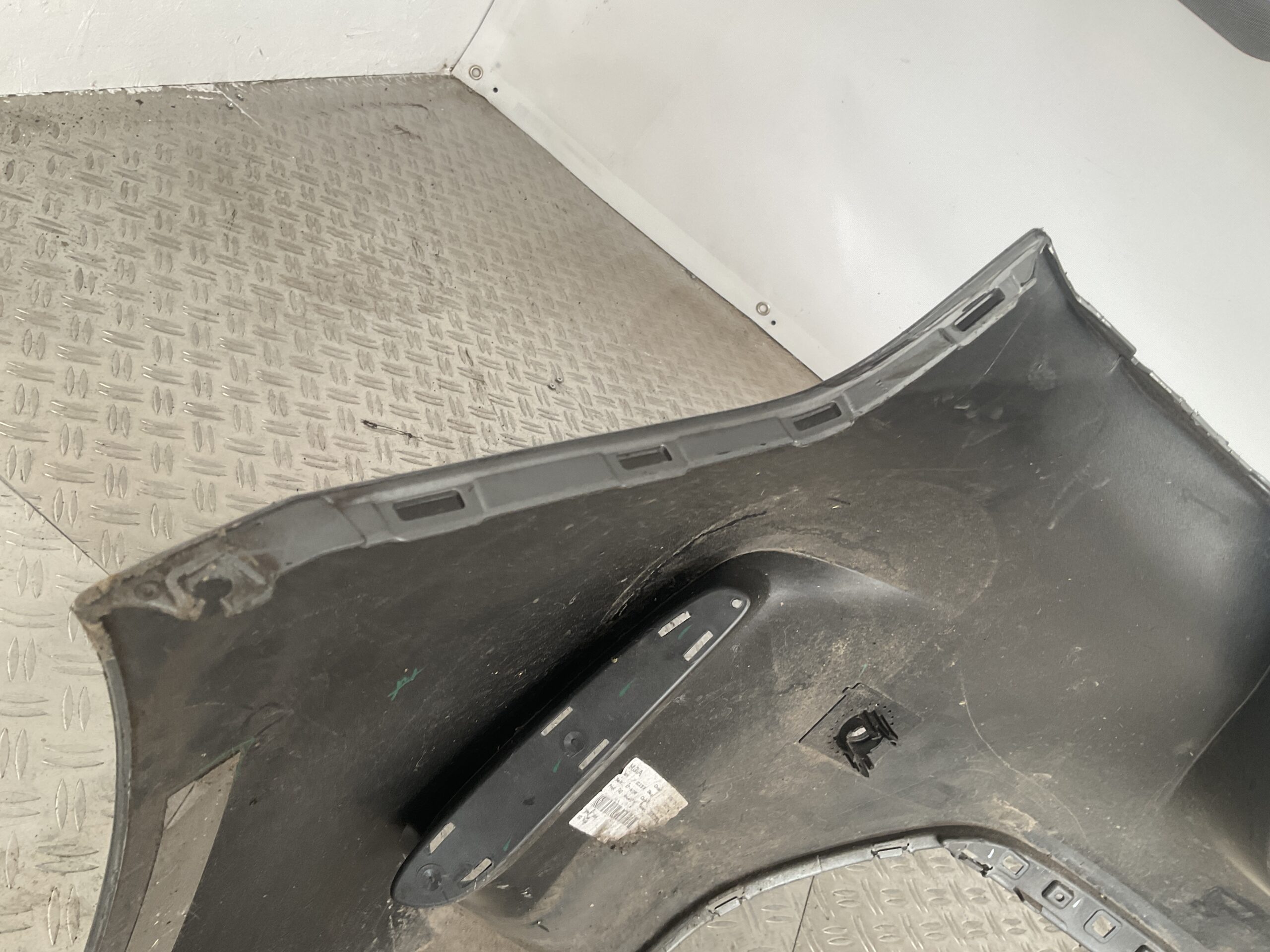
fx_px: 1064
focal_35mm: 29
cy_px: 476
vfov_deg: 48.2
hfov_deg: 61.7
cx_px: 635
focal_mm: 3
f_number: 1.8
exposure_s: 1/120
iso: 50
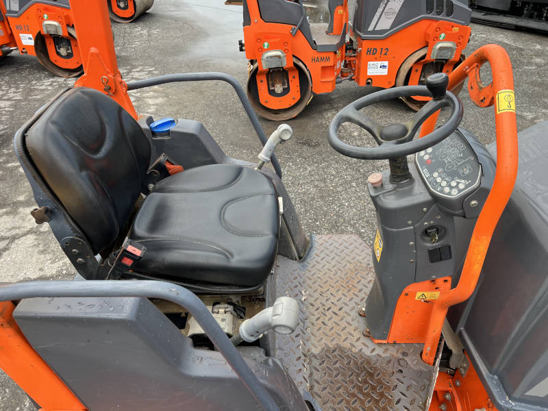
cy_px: 206
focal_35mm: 26
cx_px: 274
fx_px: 412
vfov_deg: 53.1
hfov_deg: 67.3
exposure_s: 1/775
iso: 50
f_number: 1.5
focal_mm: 5.7
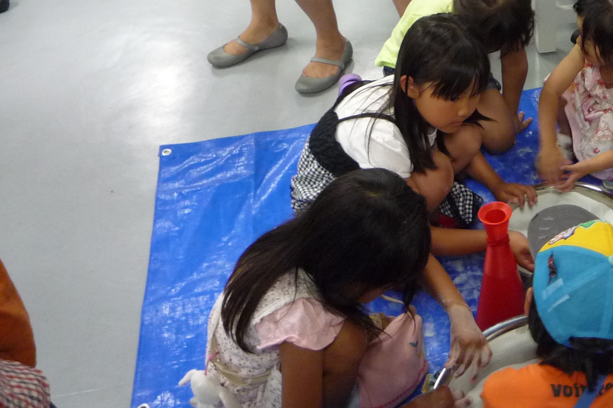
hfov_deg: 36.0
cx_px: 578
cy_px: 54
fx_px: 868
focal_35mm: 51
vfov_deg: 25.8
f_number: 2.8
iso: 250
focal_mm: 4.4
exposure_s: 1/30
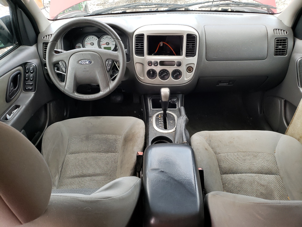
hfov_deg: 67.3
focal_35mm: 26
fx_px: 227
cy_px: 114
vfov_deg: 53.1
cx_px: 151
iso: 62
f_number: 1.5
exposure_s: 1/120
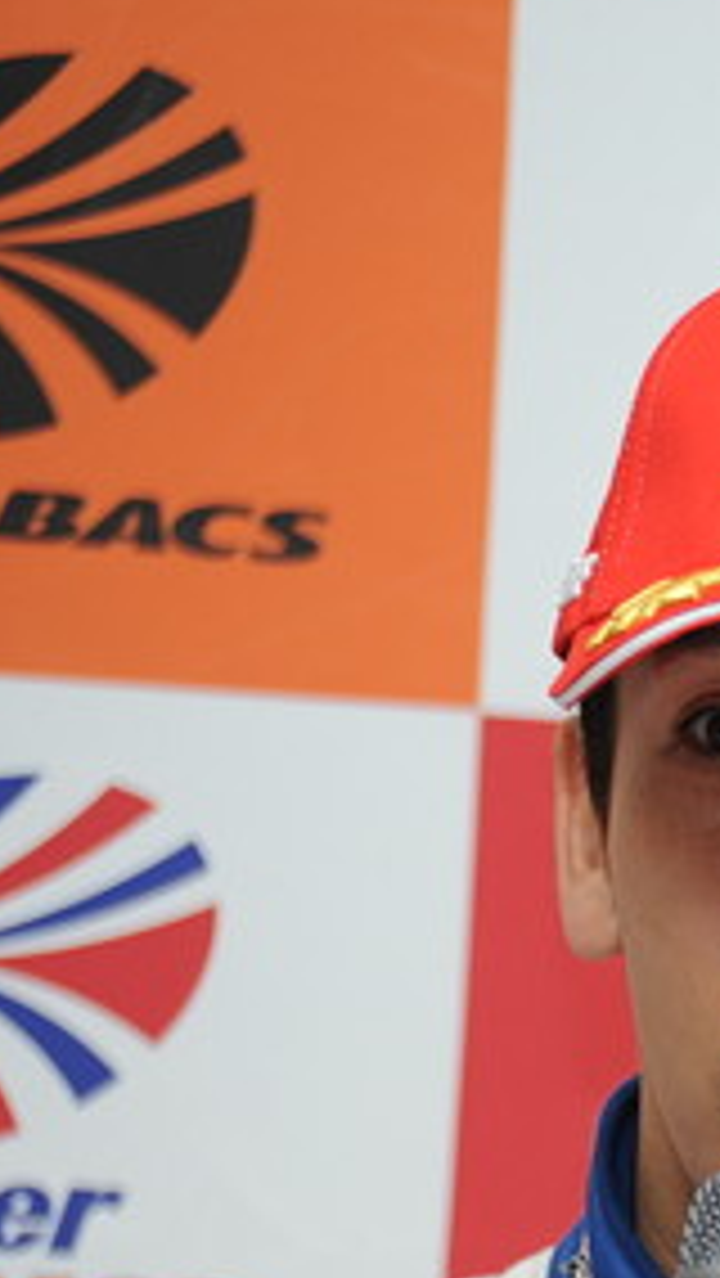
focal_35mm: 531
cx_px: 1256
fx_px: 18001
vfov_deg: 4.1
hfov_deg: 2.3
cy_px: 1044
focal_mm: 200
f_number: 5.6
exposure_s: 1/180
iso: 800
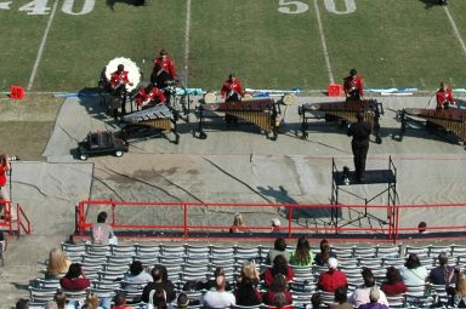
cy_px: -63
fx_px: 1345
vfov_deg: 12.8
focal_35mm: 104
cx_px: 289
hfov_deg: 19.6
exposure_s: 1/400
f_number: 10
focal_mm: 26
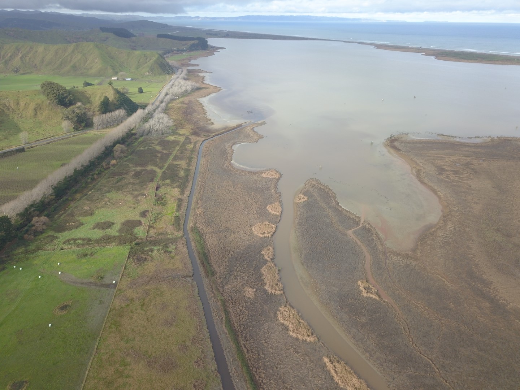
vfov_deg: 53.1
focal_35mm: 26
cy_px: 195
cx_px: 260
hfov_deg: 67.3
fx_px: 391
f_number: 2.2
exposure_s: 1/391
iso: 100
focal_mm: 4.73
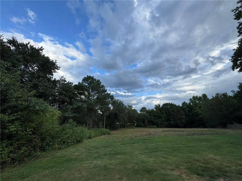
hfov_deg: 102.1
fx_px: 98
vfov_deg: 85.7
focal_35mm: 14
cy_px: 90
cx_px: 121
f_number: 2.2
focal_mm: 2.22
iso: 50
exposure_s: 1/804
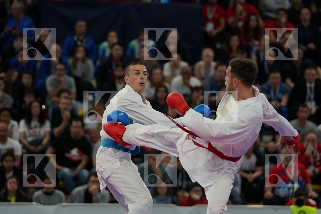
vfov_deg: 6.1
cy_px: 107
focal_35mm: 225
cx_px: 160
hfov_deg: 9.1
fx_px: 2006
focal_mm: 150
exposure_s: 1/1000
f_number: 2.8
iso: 1250
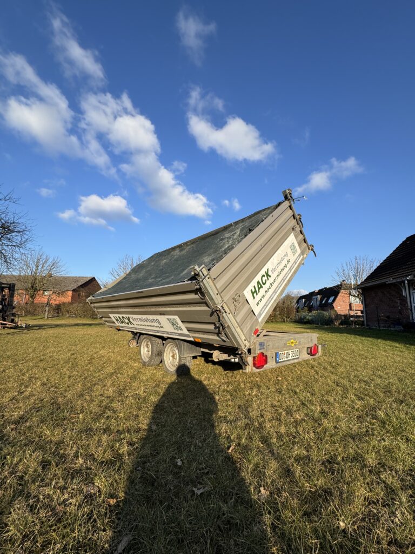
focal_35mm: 14
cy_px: 277
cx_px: 208
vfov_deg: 102.1
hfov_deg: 85.7
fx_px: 224
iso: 40
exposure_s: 1/1299
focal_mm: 2.22
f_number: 2.2
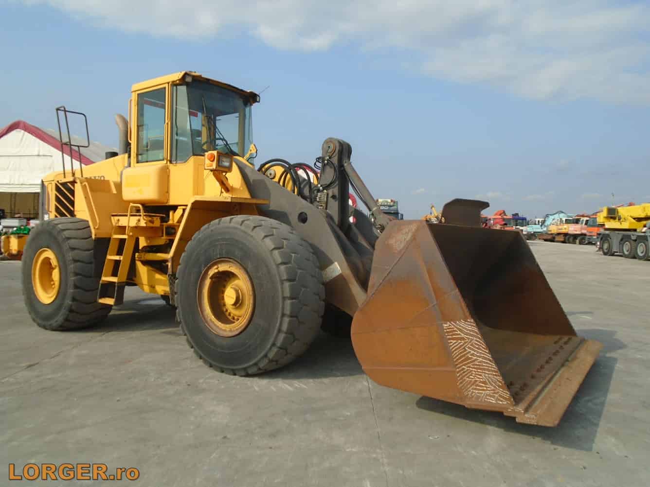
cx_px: 325
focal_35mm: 26
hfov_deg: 67.3
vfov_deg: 53.1
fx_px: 488
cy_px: 244
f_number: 8
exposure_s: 1/250
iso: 100
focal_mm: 4.6
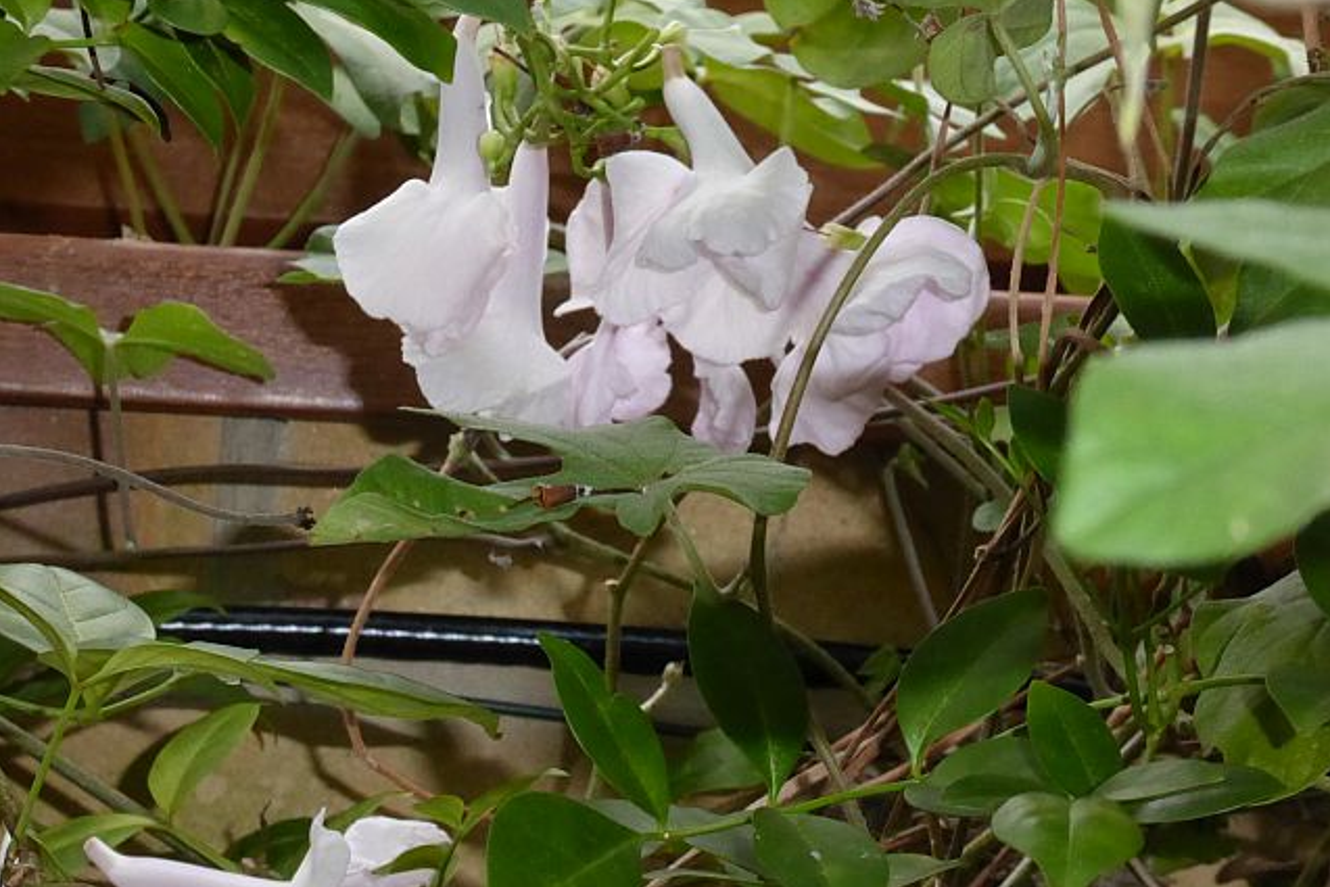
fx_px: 5210
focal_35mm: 141
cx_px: 664
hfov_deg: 14.5
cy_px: 390
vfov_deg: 9.7
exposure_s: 1/60
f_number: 8
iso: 800
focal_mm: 24.2
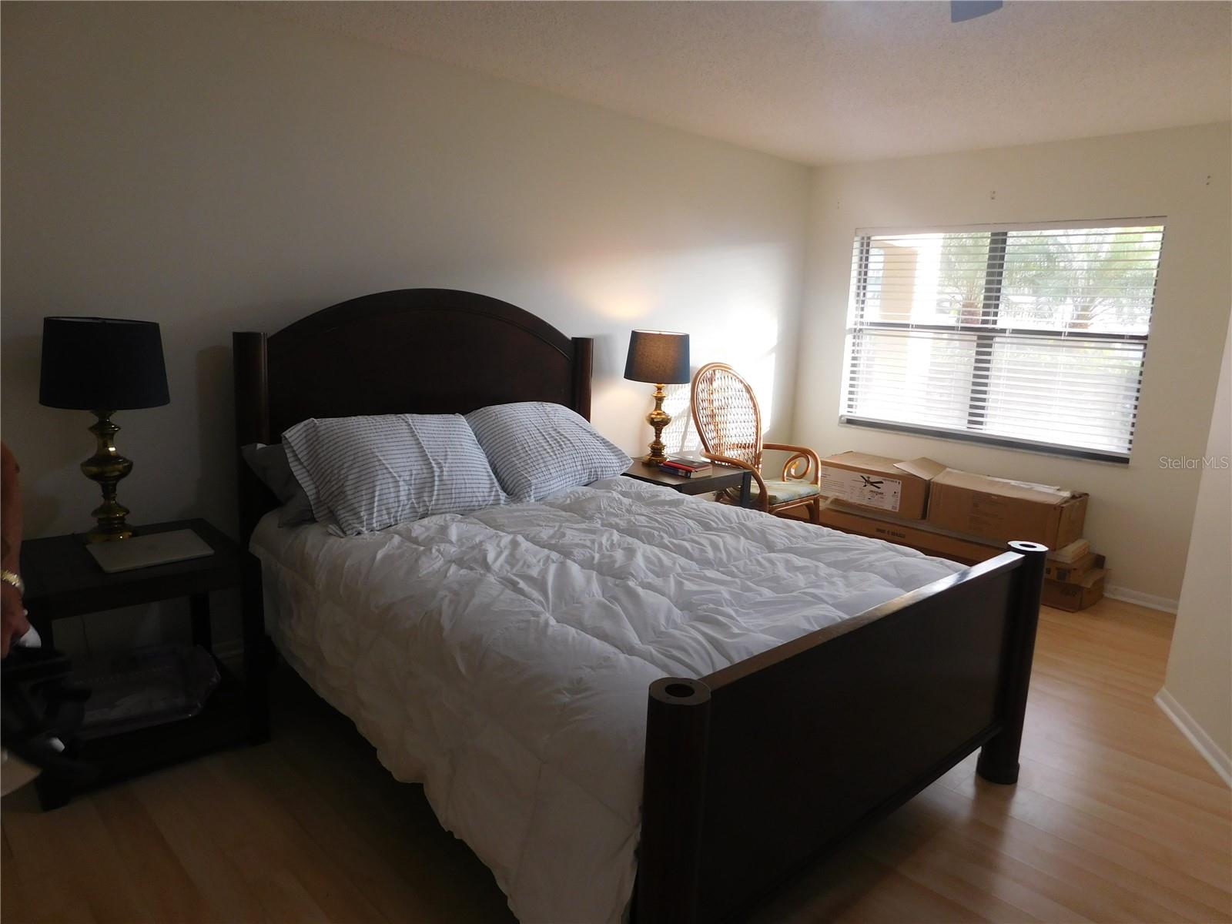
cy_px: 462
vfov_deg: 58.9
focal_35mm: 23
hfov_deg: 73.9
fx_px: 819
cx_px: 616
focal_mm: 4
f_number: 3
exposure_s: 1/50
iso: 125
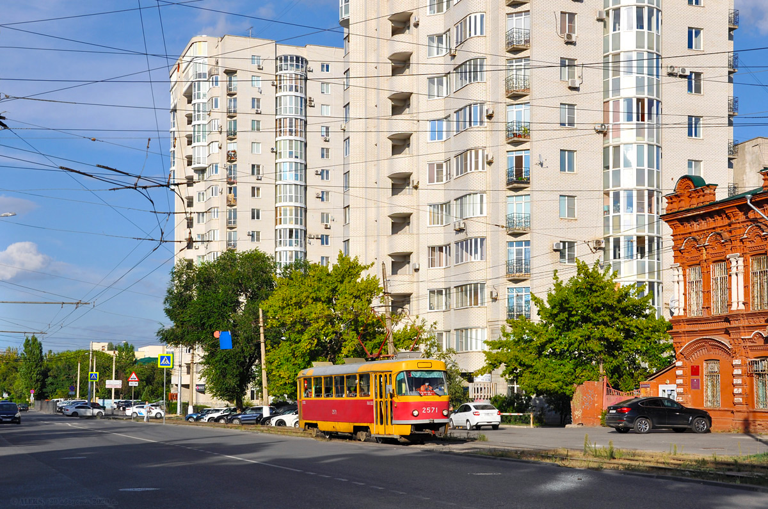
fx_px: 1022
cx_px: 384
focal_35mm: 48
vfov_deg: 28.0
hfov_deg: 41.2
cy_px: 254
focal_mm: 32
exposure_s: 1/640
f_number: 9
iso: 200
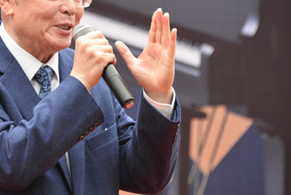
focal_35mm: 482
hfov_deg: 4.3
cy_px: 61
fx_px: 3897
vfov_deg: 2.9
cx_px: 119
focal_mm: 300
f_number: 5.6
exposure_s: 1/125
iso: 100
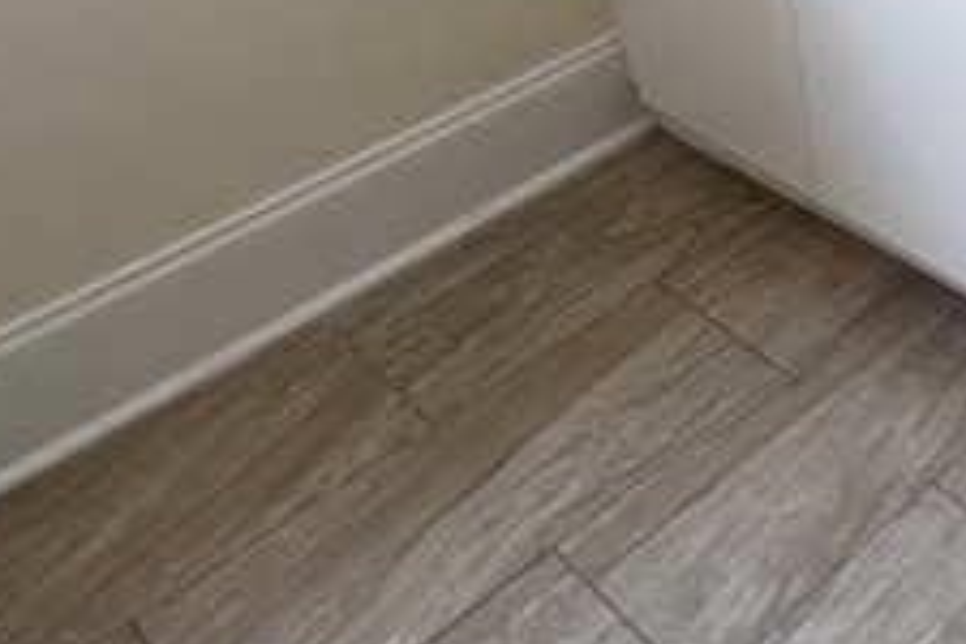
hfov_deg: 29.1
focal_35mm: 48
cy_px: -421
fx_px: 1288
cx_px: 1382
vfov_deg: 21.5
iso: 100
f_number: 1.8
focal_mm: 1.57
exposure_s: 1/120
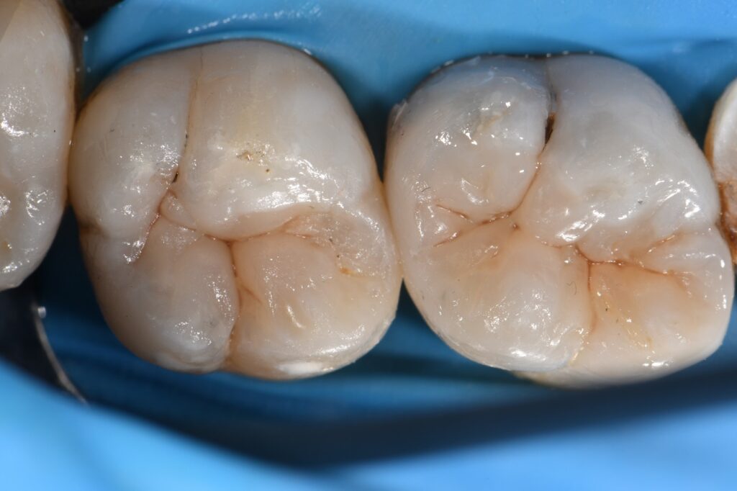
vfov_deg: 8.7
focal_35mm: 157
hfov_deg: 13.1
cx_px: 368
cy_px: 246
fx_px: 3213
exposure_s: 1/160
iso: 200
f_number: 32
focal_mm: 105
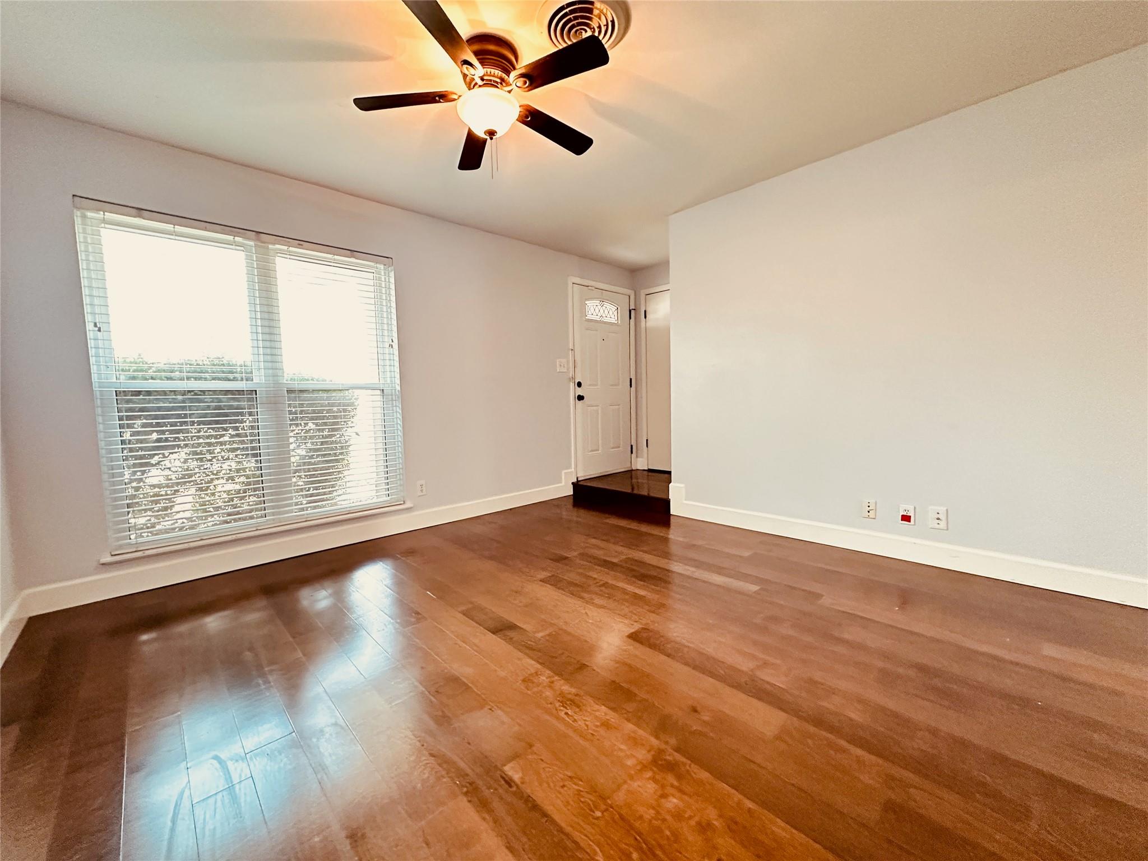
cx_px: 574
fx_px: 464
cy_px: 430
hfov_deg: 102.1
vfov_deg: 85.7
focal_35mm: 14
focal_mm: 2.22
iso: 800
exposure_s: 1/60
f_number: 2.2
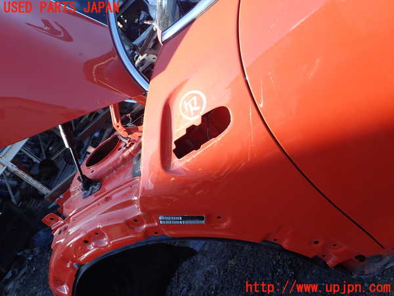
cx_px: 197
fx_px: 341
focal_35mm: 30
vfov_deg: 46.8
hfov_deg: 60.0
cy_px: 148
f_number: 3.2
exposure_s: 1/160
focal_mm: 5.4
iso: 100
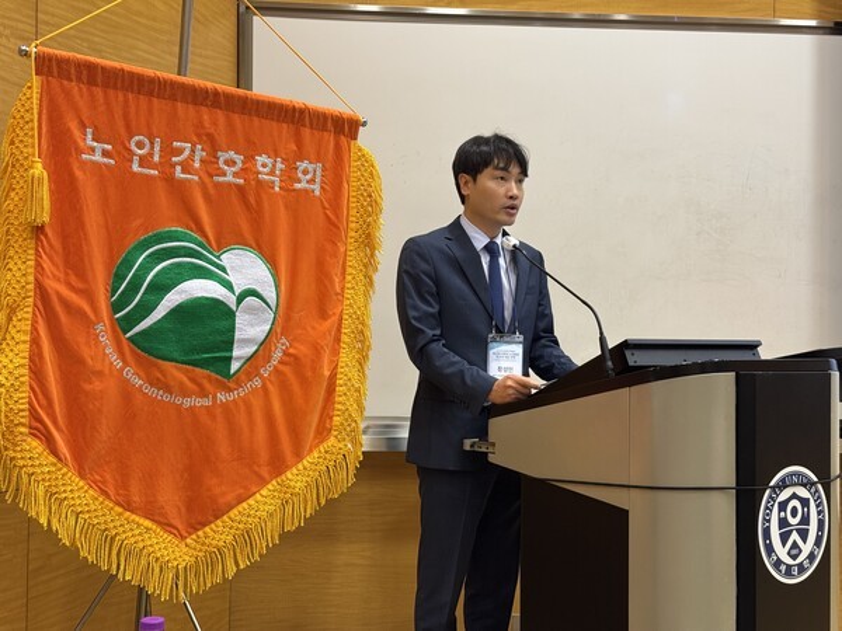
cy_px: 316
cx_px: 421
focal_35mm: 48
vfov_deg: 30.3
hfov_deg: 39.7
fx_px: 1168
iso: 80
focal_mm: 6.76
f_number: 1.78
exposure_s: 1/60
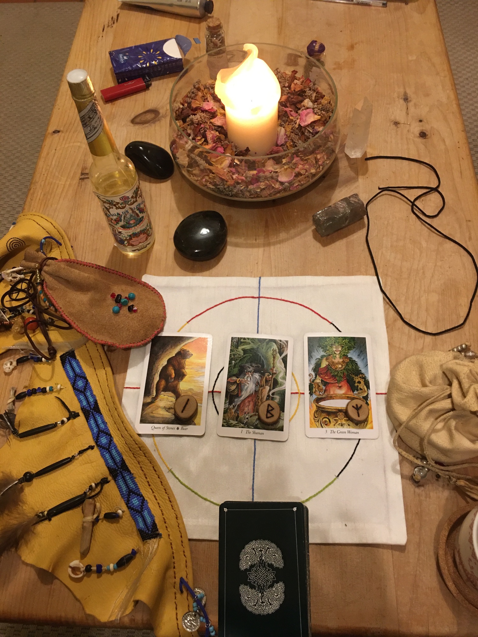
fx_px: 534
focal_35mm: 29
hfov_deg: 48.2
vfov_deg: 61.7
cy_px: 318
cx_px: 239
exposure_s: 1/17
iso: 100
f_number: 2.2
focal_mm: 4.15
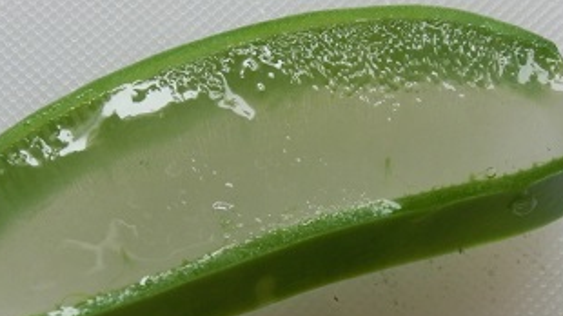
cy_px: 281
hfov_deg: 31.8
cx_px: 235
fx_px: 985
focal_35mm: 66
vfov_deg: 18.0
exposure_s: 1/125
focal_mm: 6.5
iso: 250
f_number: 4.1
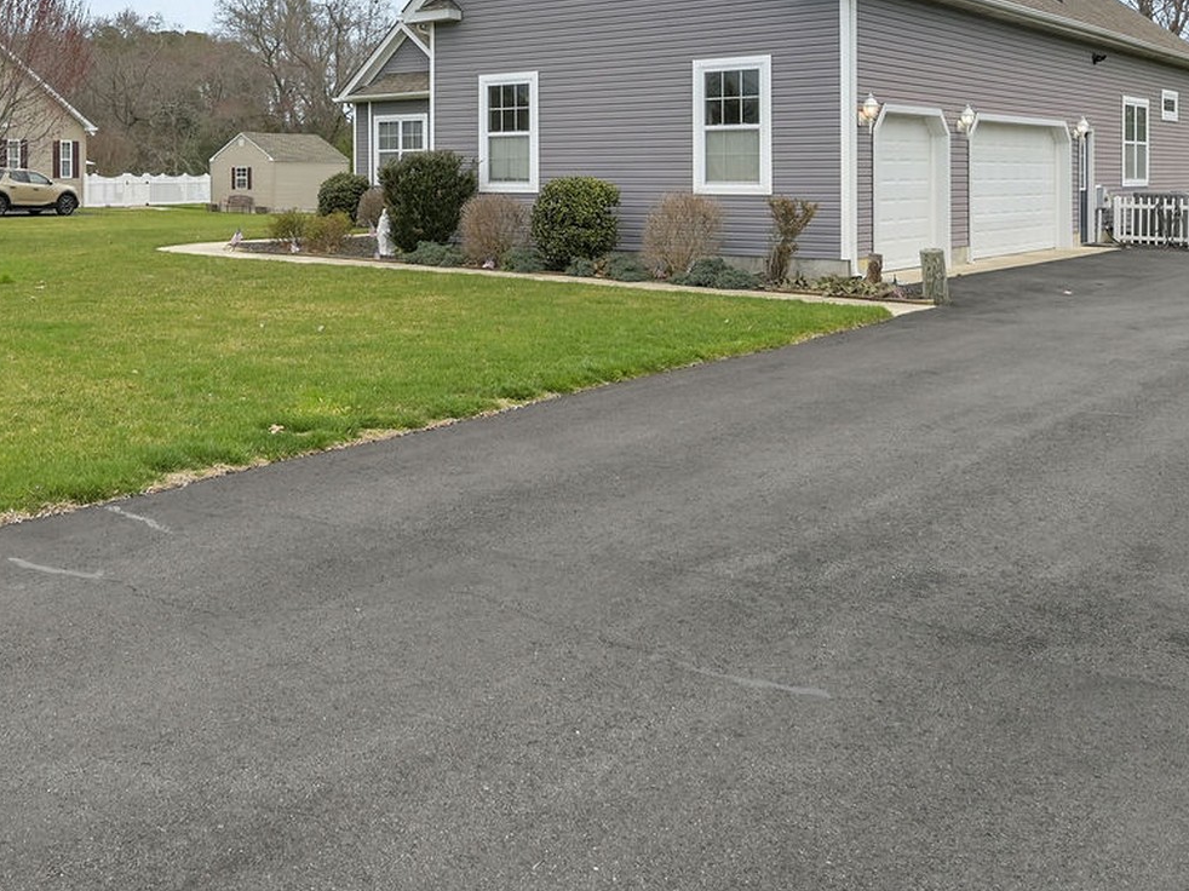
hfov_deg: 49.2
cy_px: 167
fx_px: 1271
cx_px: 391
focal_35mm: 37
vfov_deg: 37.2
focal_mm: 14
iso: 320
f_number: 8
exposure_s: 1/80
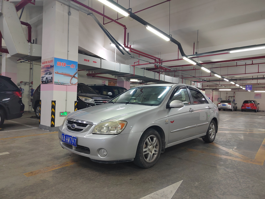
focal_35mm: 23
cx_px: 132
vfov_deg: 58.9
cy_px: 100
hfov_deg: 73.9
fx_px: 176
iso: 1597
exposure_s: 1/50
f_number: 1.9
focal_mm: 5.52
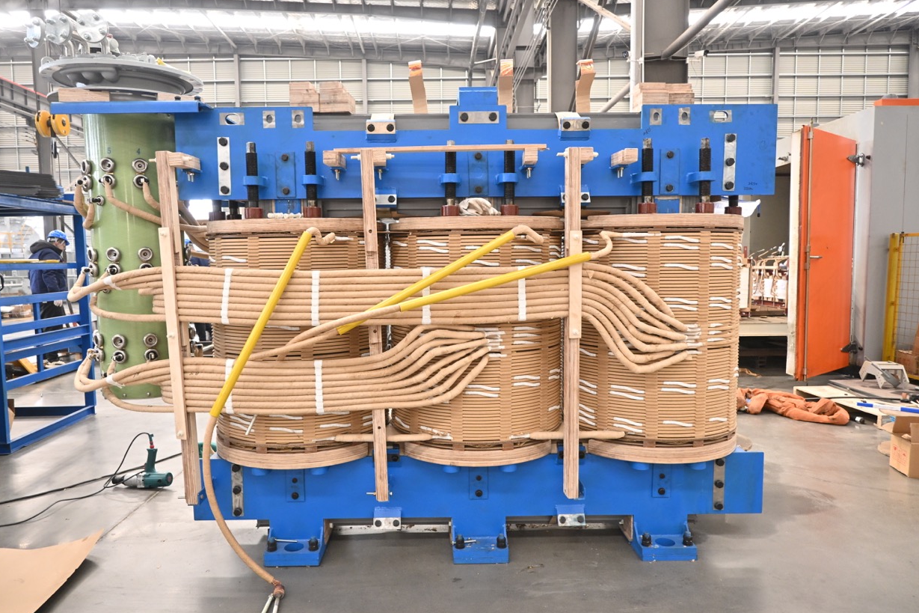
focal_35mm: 25
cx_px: 444
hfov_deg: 71.5
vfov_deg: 51.3
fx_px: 638
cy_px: 314
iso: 800
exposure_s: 1/100
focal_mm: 16
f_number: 3.5
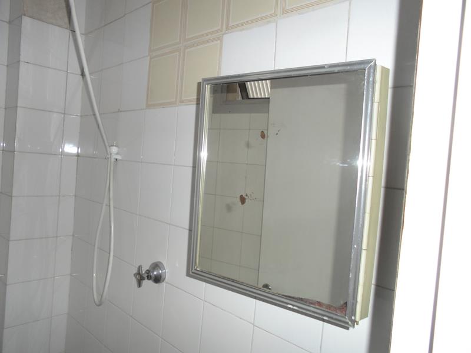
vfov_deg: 53.1
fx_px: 354
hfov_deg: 67.3
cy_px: 176
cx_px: 236
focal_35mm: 26
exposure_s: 1/40
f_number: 3.5
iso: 80
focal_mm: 4.6
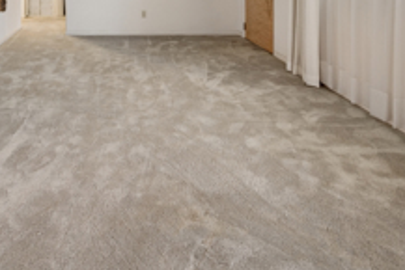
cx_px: 119
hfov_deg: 61.2
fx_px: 326
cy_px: -7
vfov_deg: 39.1
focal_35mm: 29
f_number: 8
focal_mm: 14
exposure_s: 1/13
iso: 400
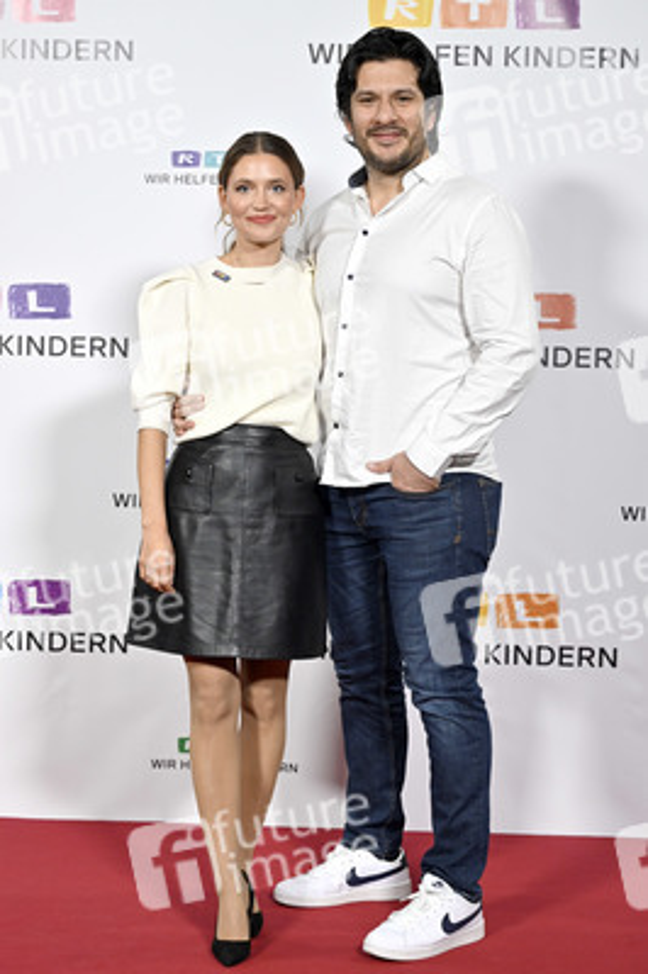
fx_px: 1893
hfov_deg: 19.4
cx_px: 324
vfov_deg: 28.9
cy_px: 487
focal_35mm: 70
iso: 1250
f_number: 3.5
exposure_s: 1/320
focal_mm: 70
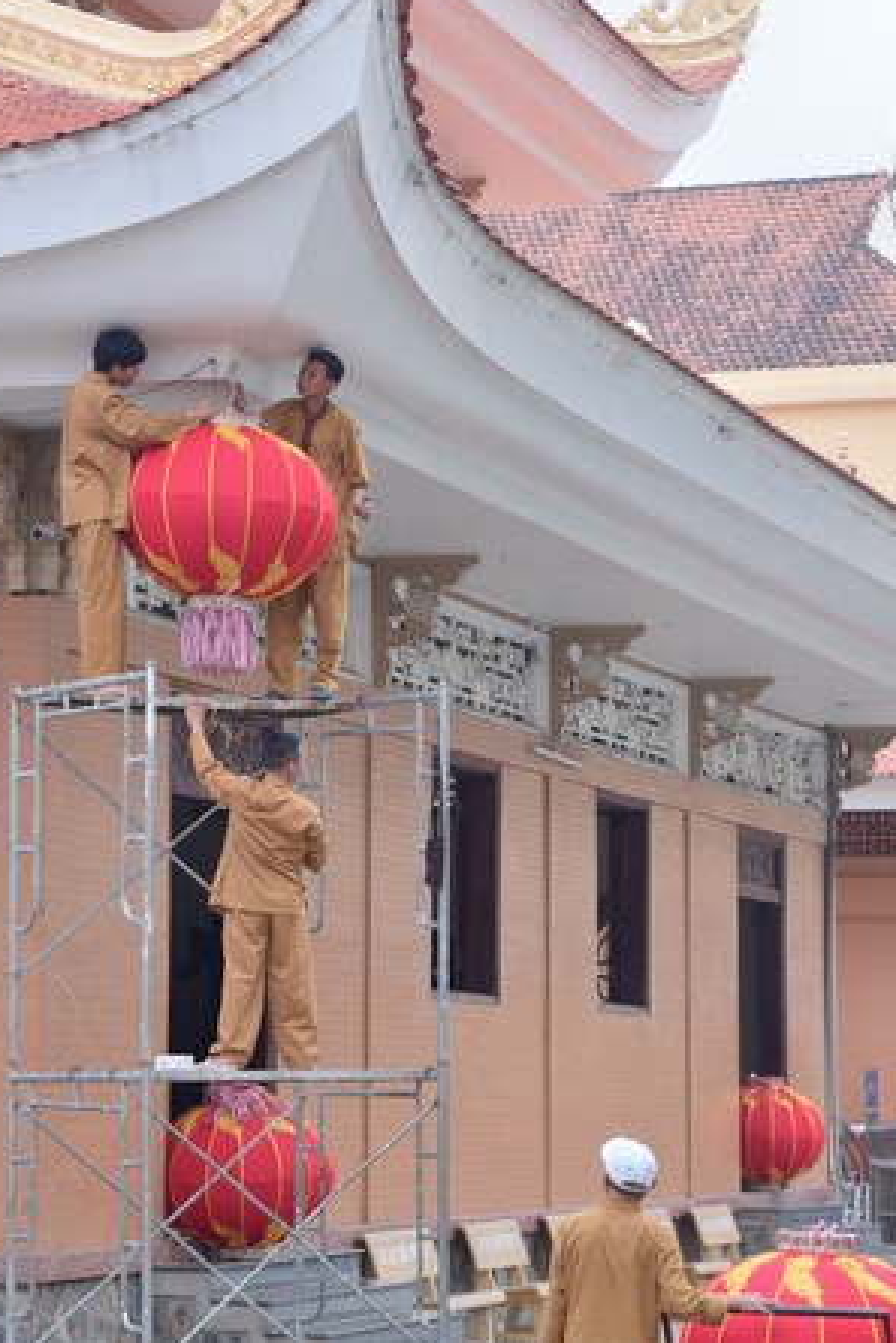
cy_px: 676
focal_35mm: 114
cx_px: 272
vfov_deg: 17.9
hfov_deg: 12.0
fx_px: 4252
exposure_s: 1/125
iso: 200
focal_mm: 78
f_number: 6.3
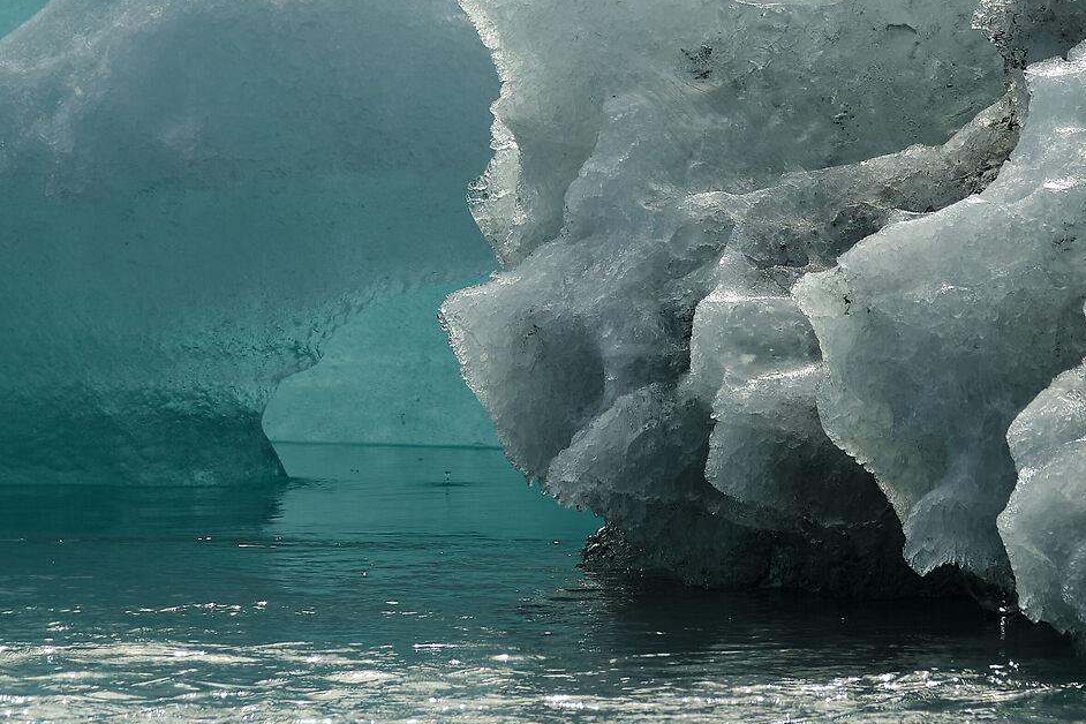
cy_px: -80
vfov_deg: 1.8
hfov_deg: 2.6
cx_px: 830
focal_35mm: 780
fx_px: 23528
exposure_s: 1/1000
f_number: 7.1
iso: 200
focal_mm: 203.7
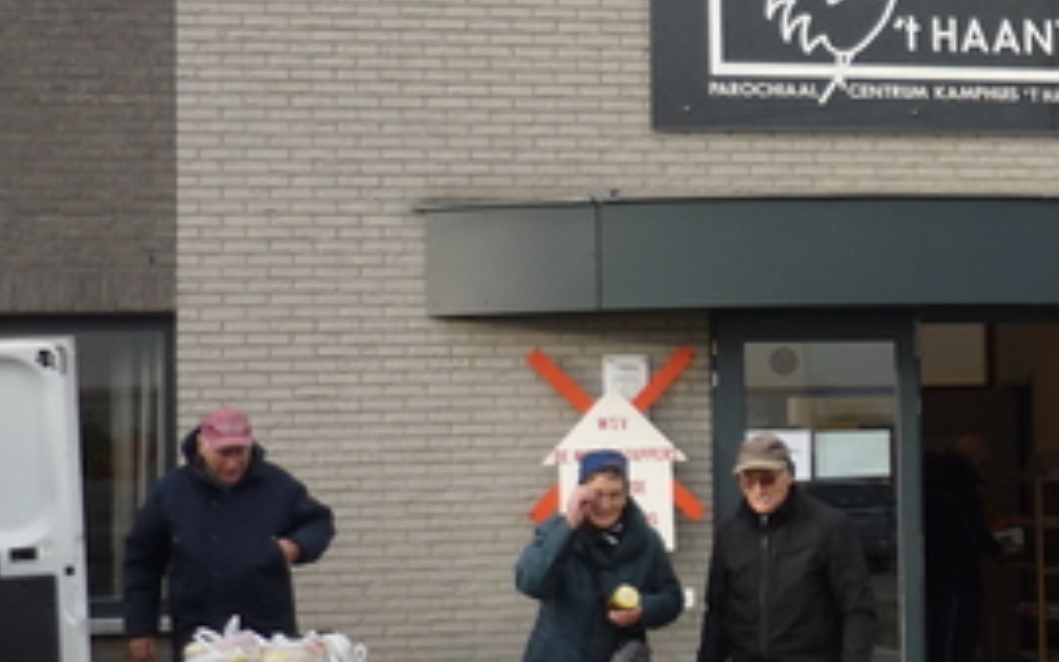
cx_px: 1157
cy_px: 366
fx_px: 2251
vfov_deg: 16.7
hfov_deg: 24.7
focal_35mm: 78
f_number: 2.8
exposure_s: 1/250
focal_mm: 5.5
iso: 100
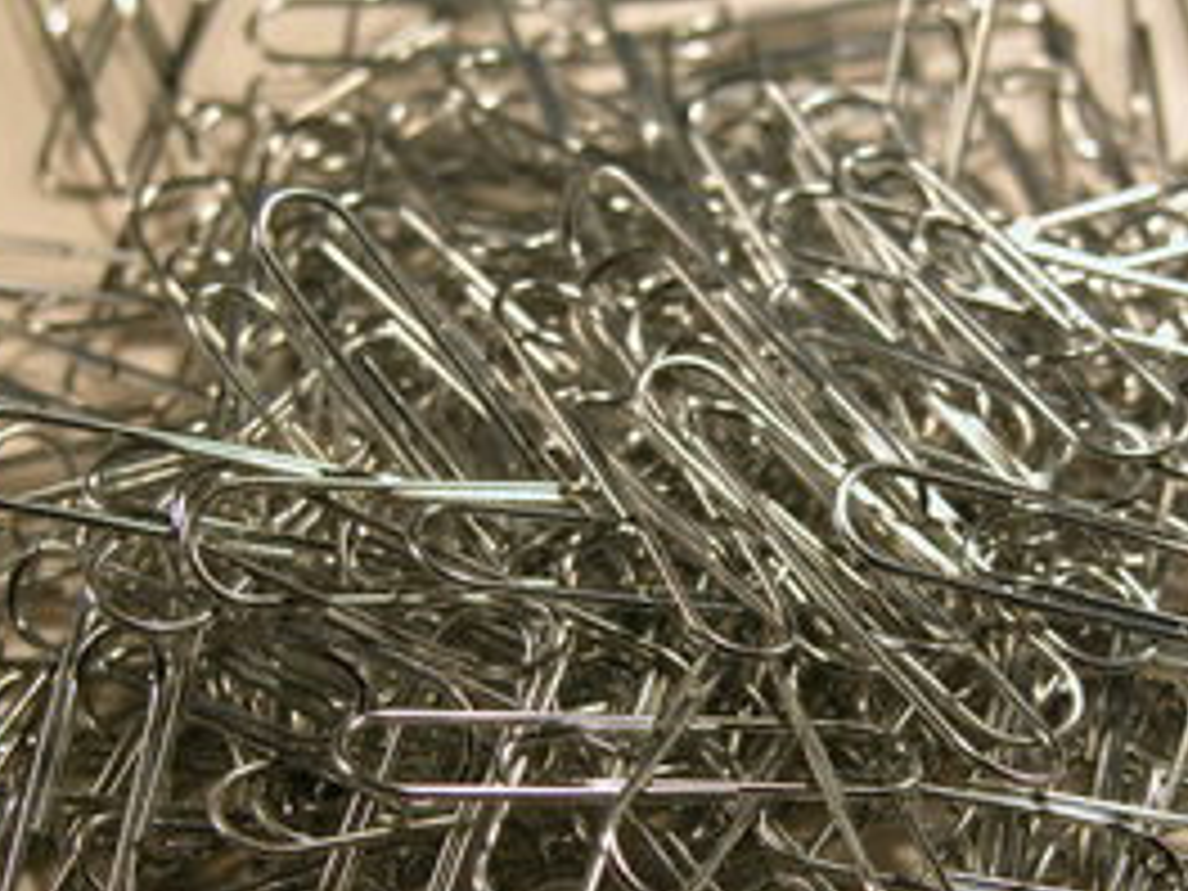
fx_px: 4839
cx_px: 760
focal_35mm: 141
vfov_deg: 10.5
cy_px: 670
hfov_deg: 14.0
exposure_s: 1/92.3
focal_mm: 23.7
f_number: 3.6
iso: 100
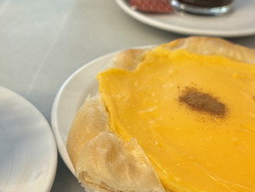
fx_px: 464
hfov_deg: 30.2
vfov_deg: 23.2
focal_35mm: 63
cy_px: 57
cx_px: 65
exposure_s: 1/50
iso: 80
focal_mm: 5.96
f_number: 1.6
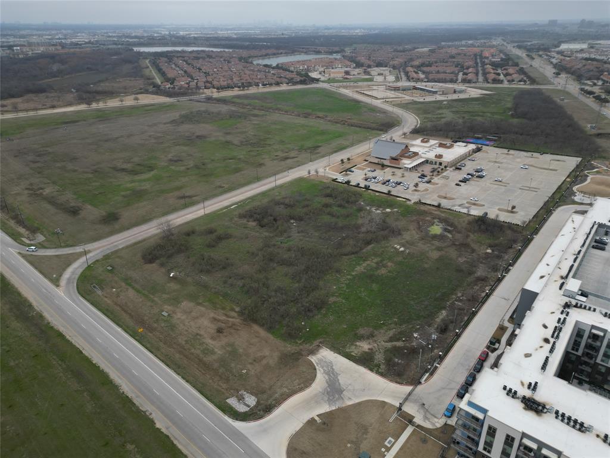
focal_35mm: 24
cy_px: 229
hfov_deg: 71.6
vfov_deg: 56.8
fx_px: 423
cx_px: 305
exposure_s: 1/725
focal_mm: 6.72
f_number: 1.7
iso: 110
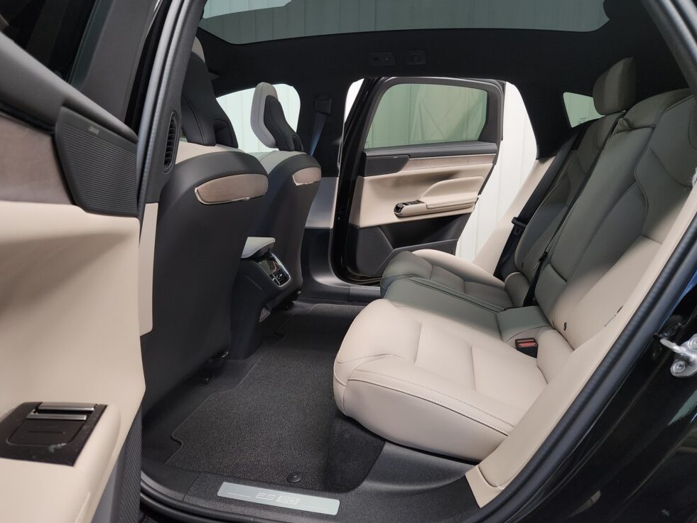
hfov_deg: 71.6
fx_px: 483
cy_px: 252
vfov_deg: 56.8
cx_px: 335
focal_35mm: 24
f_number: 1.8
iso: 320
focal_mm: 5.4
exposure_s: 1/100
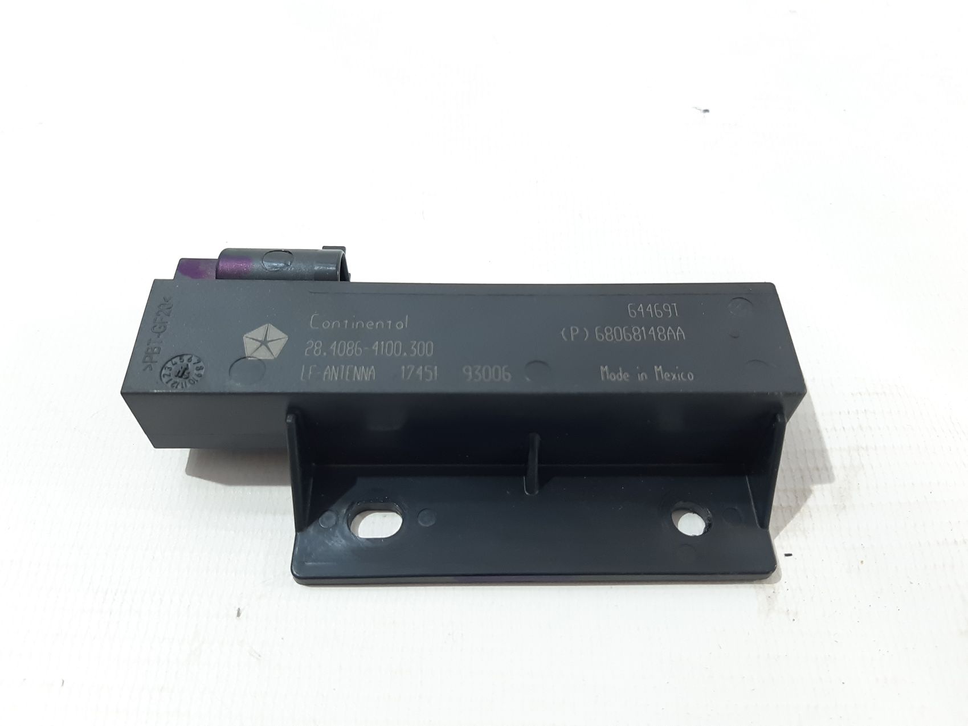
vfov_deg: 51.3
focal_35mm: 27
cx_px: 484
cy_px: 363
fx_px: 755
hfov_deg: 65.3
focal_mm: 3.93
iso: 125
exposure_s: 1/50
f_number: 1.7
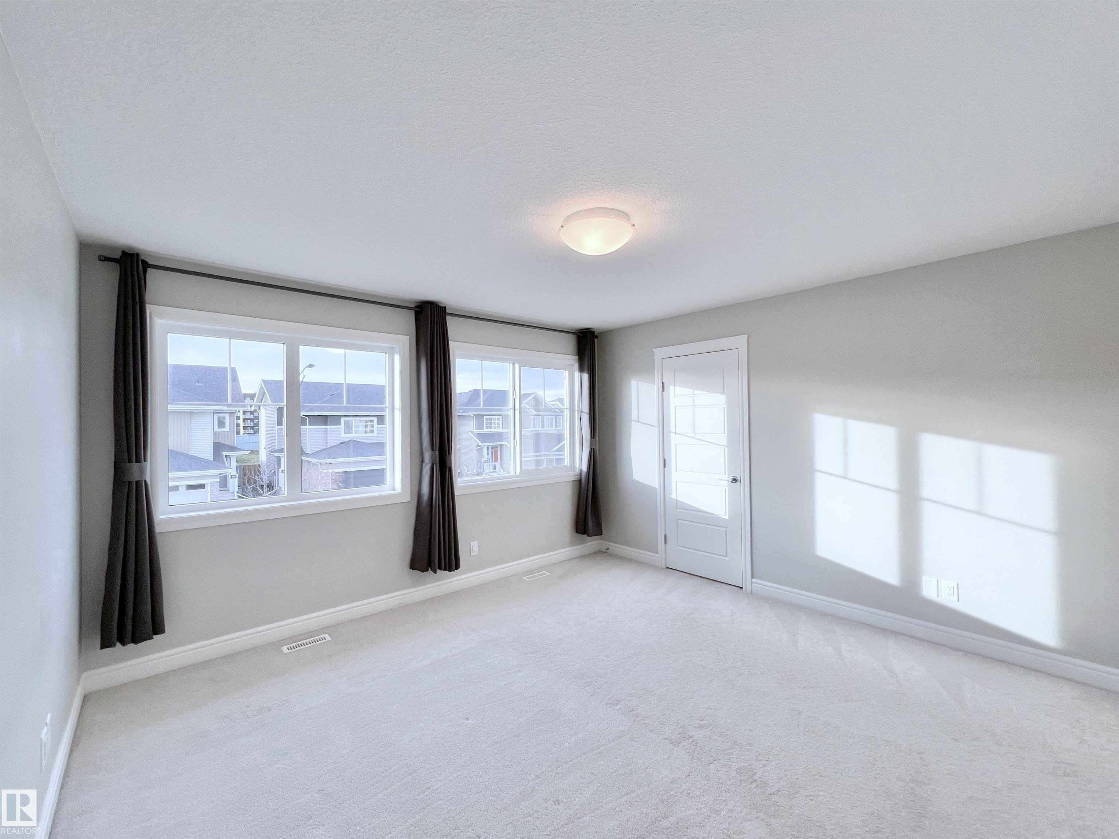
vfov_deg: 89.9
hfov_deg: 106.2
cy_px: 420
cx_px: 560
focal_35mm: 13
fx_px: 420
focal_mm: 1.57
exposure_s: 1/120
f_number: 1.8
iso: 64
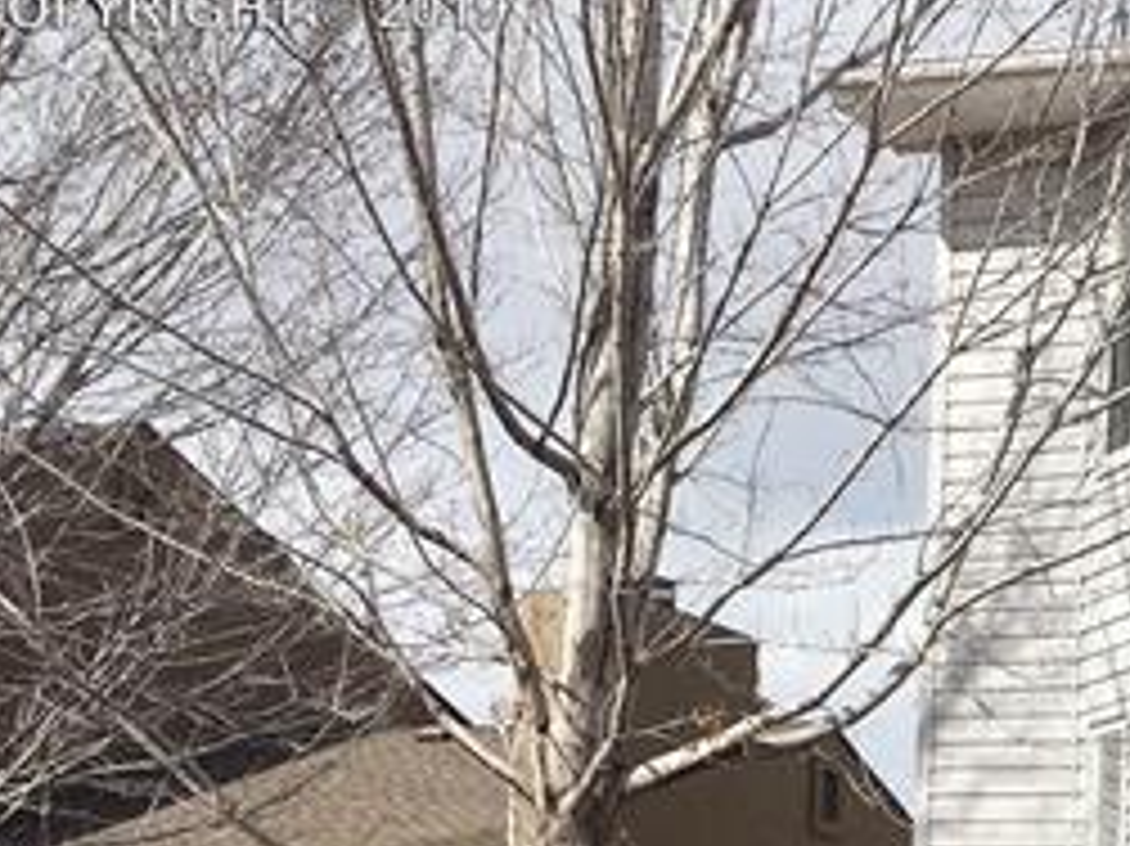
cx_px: 1396
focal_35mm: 74
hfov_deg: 23.8
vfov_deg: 19.0
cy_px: 952
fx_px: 2414
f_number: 2.2
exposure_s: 1/2079
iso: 25
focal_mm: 4.15
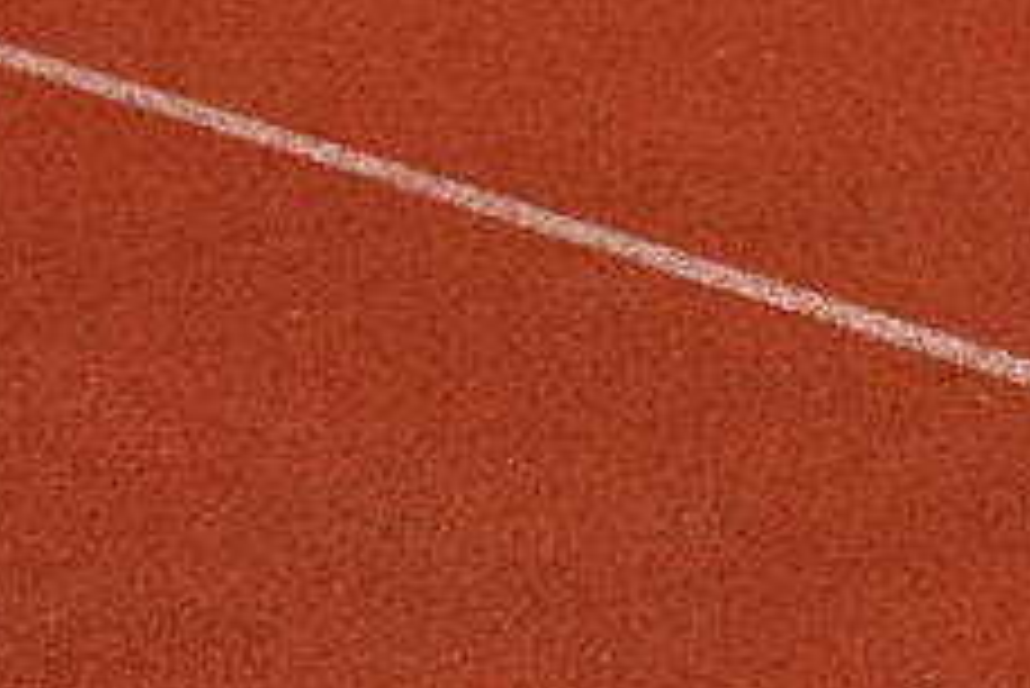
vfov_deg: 4.8
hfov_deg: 7.1
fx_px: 8073
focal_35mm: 282
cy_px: -776
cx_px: 2020
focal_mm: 42
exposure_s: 1/320
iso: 100
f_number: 9
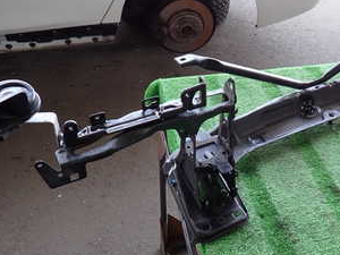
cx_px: 280
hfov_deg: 36.7
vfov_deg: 29.0
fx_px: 491
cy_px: 99
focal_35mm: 50
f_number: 2
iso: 100
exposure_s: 1/60
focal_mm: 4.5
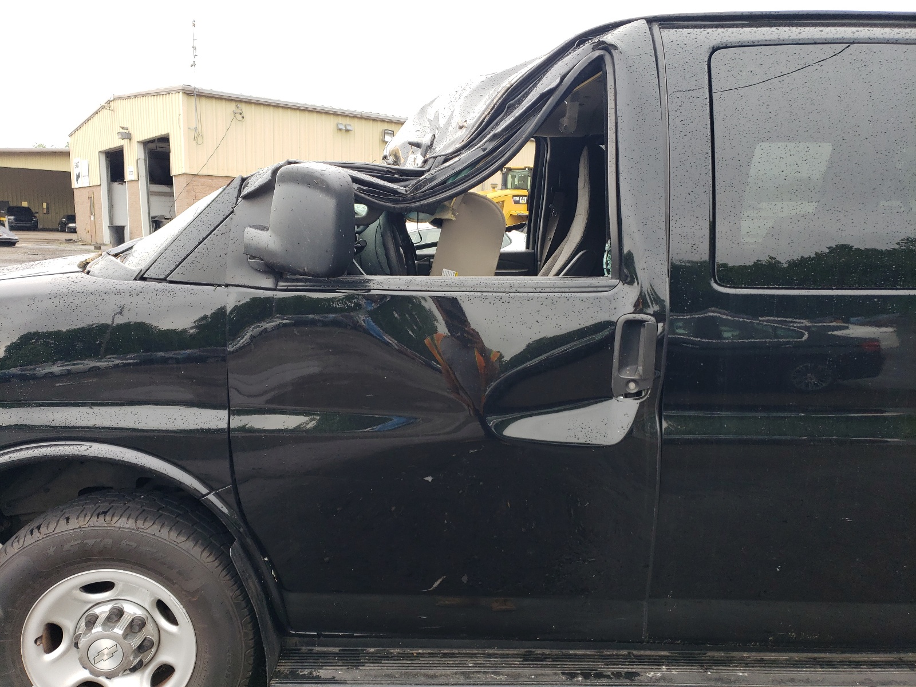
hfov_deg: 67.3
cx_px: 458
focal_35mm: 26
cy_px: 344
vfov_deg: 53.1
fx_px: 688
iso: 50
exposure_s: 1/185
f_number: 1.5
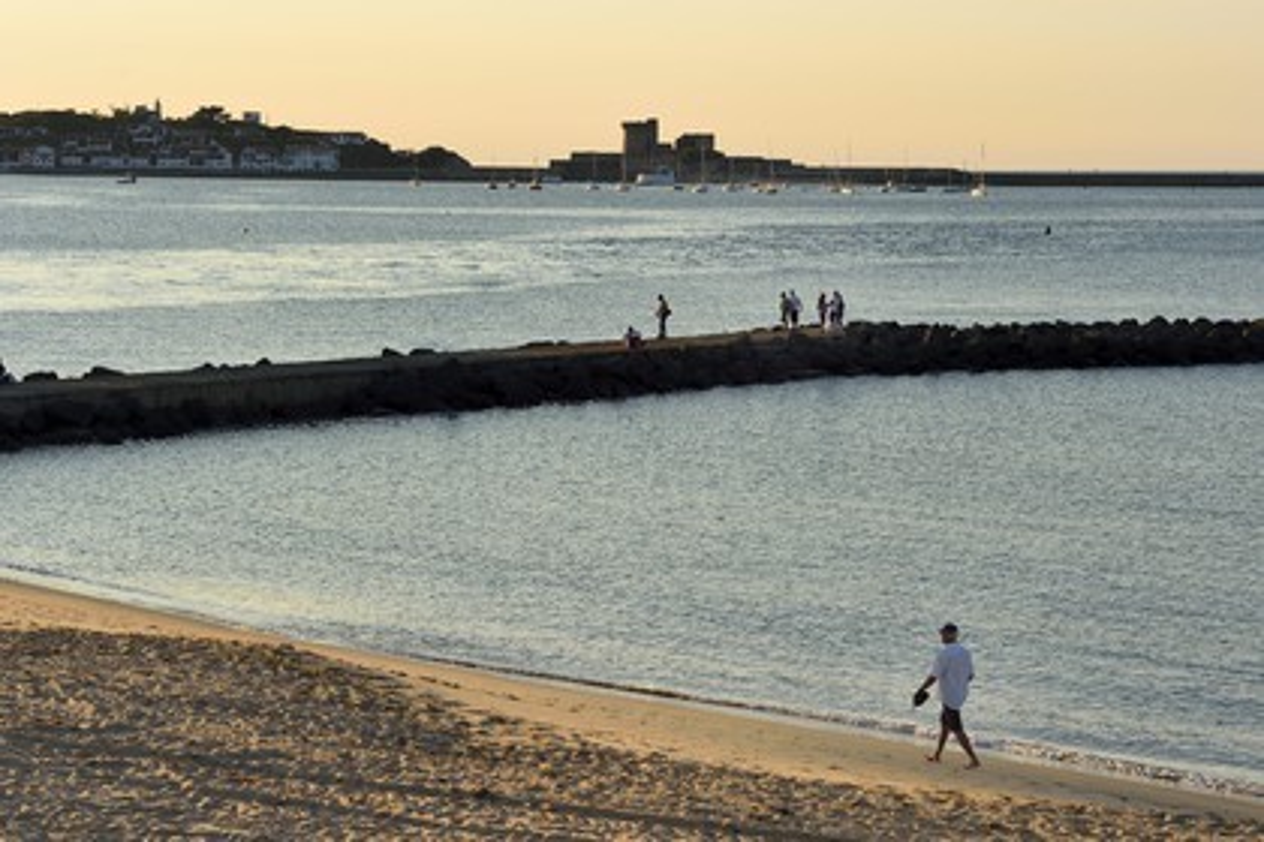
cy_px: 421
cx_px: 632
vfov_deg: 13.7
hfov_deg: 20.4
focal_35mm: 100
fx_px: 3511
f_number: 10
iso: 200
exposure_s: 1/250
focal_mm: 100
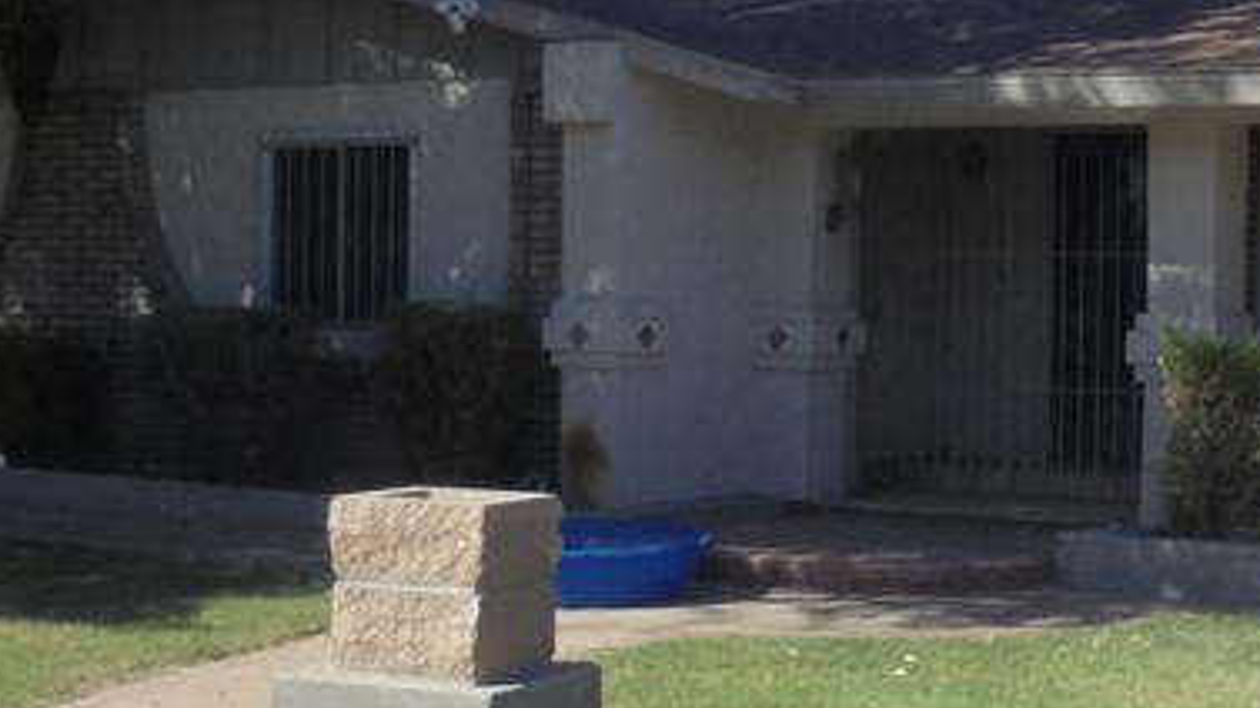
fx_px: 2572
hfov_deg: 27.2
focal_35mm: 77
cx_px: 936
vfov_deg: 15.7
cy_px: 371
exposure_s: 1/800
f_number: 3.5
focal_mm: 4.6
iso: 100
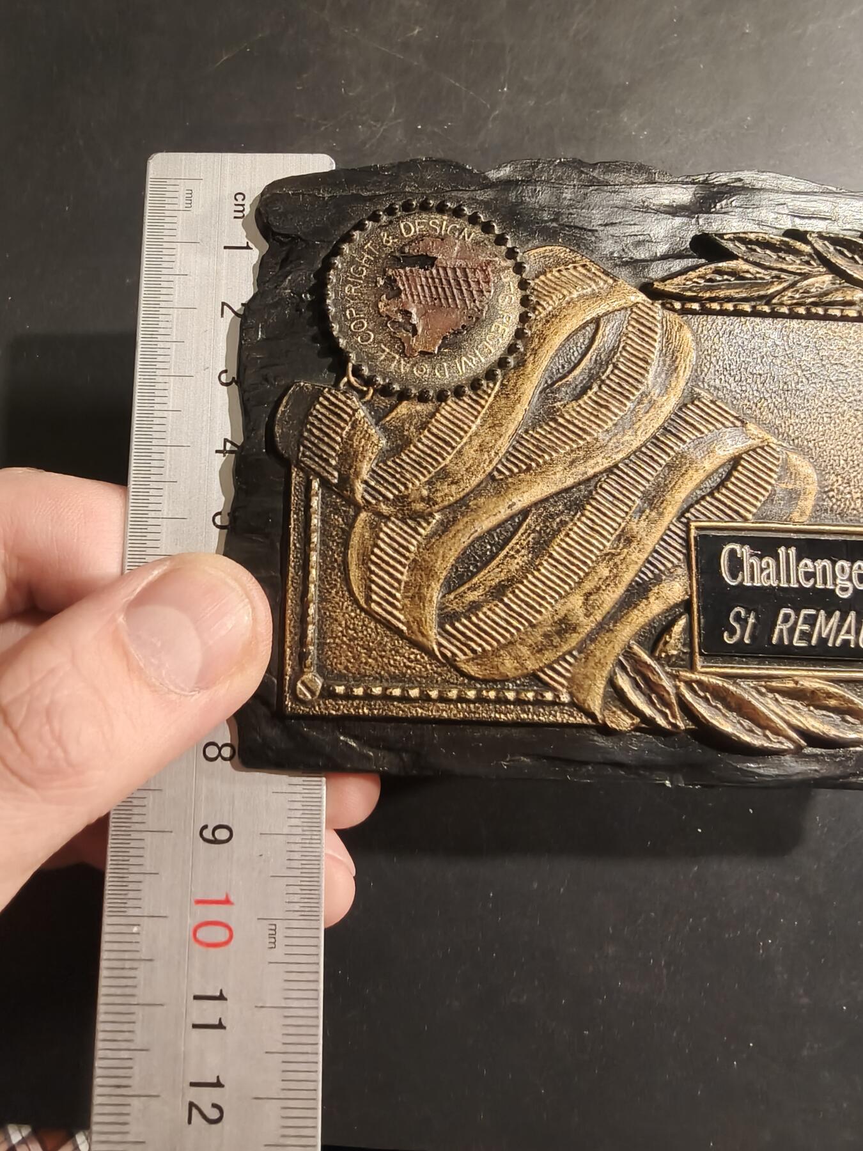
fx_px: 765
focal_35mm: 23
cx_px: 432
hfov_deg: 58.9
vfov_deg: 73.9
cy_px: 576
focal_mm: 2.32
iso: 200
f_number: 2
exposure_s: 1/50
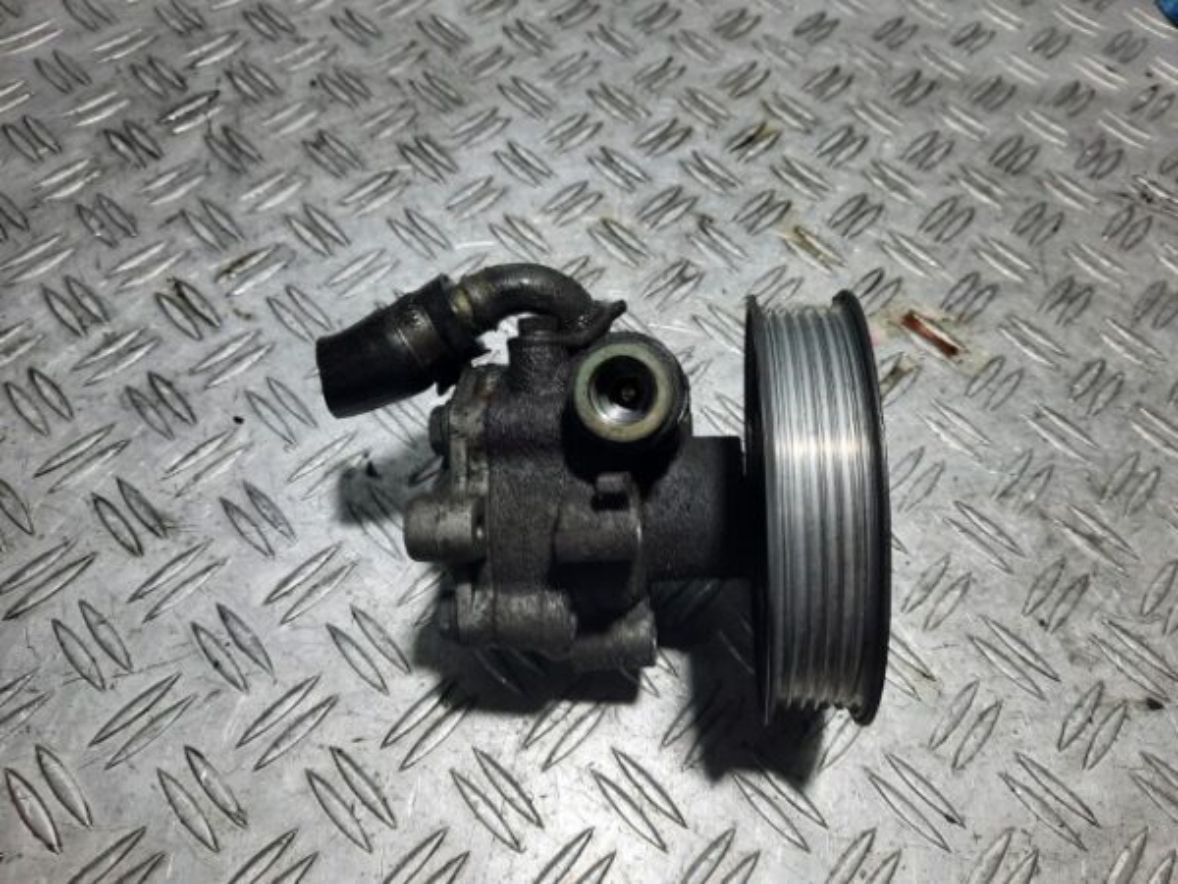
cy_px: 442
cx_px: 589
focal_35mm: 25
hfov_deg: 69.4
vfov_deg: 54.9
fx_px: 851
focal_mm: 4.6
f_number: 2
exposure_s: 1/50
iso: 32
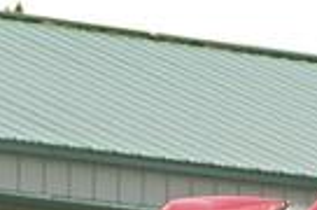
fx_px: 4349
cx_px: 781
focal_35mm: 495
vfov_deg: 2.7
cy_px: 649
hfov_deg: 4.1
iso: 50
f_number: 3.6
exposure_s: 1/200
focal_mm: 13.2
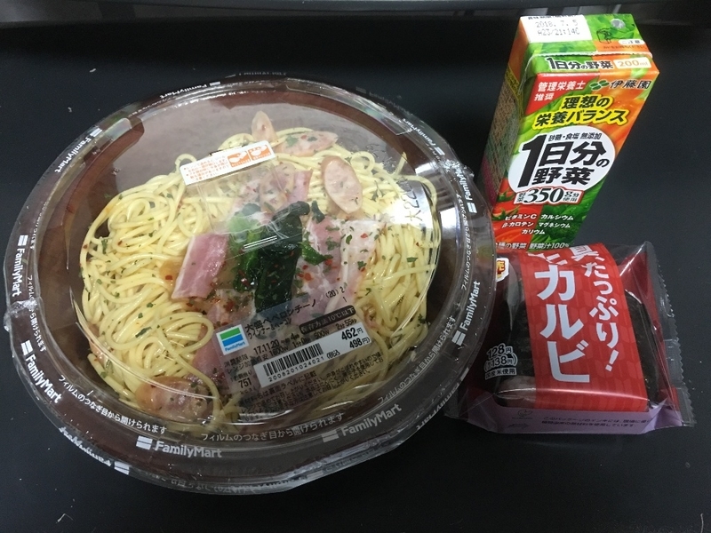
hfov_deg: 61.7
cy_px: 266
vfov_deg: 48.2
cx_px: 356
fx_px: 596
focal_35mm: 29
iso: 100
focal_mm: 4.15
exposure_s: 1/15
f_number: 2.2
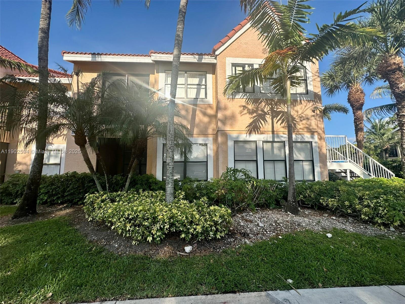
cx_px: 202
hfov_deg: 102.1
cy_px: 152
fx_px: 164
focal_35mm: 14
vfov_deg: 85.7
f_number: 2.2
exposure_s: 1/1159
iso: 50
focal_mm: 2.22
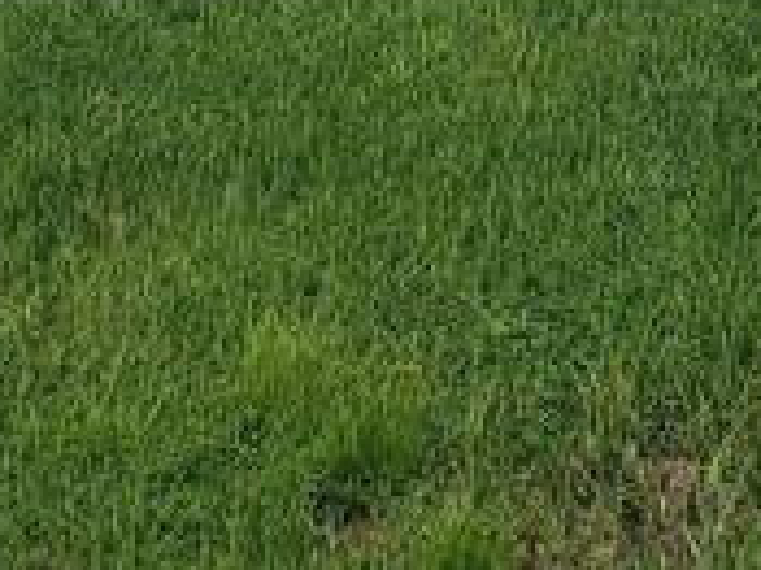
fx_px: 1670
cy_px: -1027
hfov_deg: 24.1
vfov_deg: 12.1
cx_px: 818
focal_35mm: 76
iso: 50
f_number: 2.2
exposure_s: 1/1380
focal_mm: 2.2
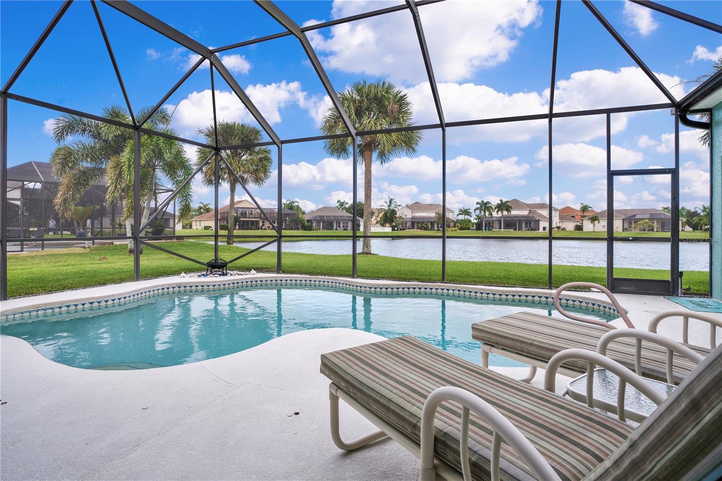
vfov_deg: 67.4
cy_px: 240
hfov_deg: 90.0
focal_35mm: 18
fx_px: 361
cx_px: 361
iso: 100
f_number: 6.3
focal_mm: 18
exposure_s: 1/160
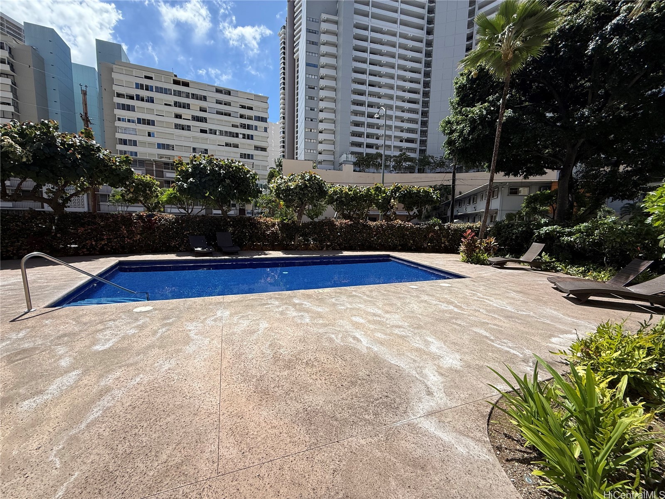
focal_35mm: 14
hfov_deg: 102.1
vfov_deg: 85.7
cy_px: 250
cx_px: 332
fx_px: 269
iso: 50
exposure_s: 1/2024
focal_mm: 2.22
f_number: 2.2
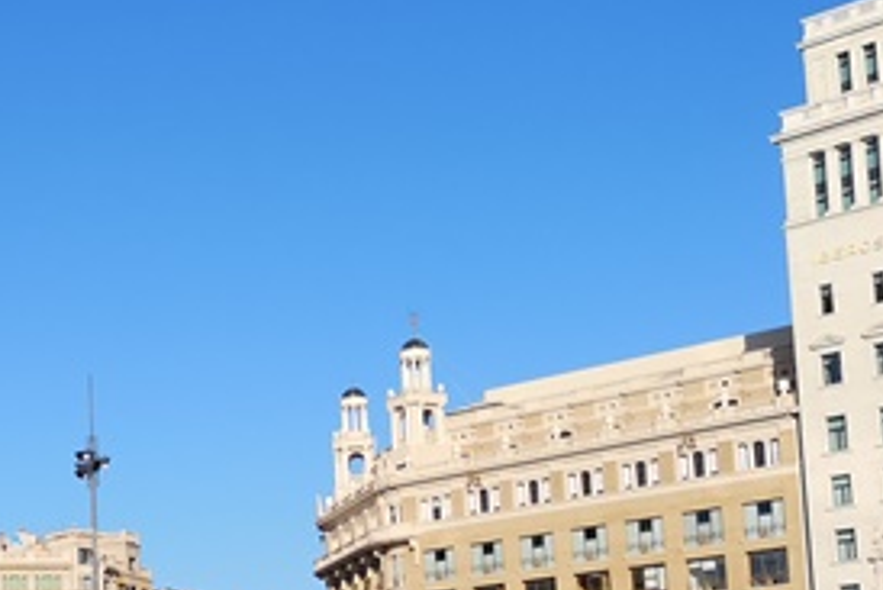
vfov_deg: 16.4
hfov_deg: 23.0
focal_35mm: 82
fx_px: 2012
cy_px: 551
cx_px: -135
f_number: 1.8
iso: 50
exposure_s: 1/2457
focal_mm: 3.95
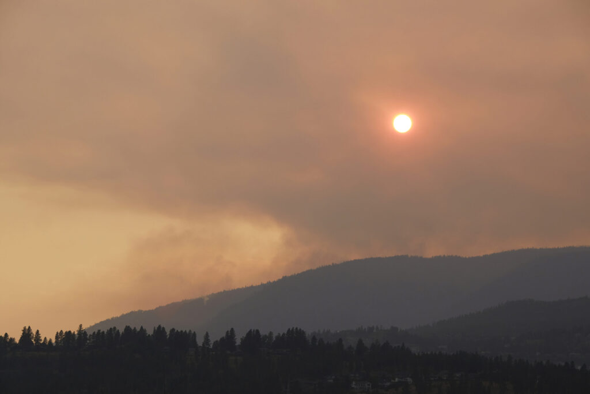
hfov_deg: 18.3
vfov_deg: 12.2
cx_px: 295
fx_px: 1836
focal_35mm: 112
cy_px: 197
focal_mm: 74.4
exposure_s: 1/640
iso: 200
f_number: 5.6
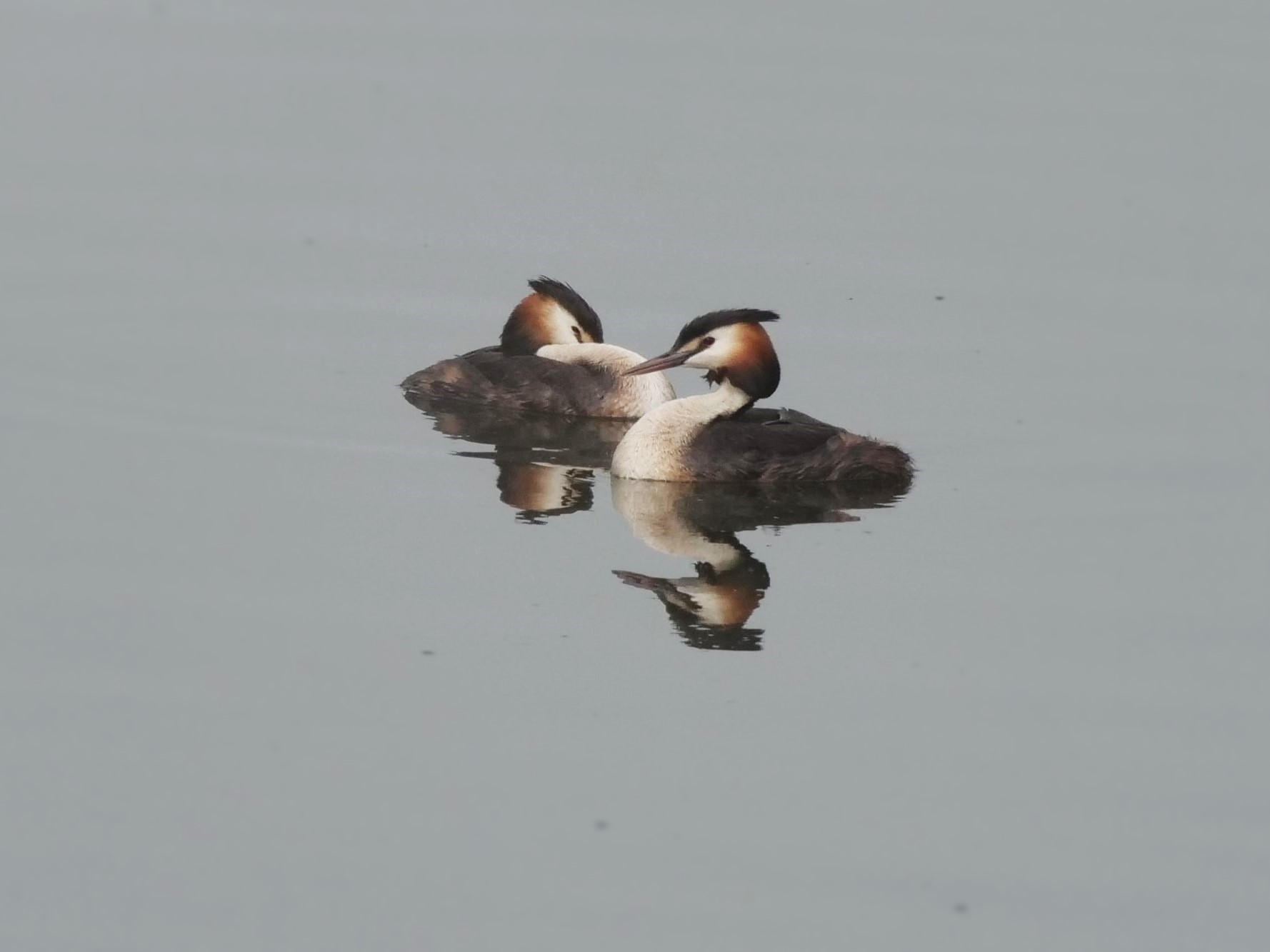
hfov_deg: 2.5
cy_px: 476
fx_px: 29347
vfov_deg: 1.9
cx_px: 635
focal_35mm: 800
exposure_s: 1/640
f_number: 8
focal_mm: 400
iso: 320
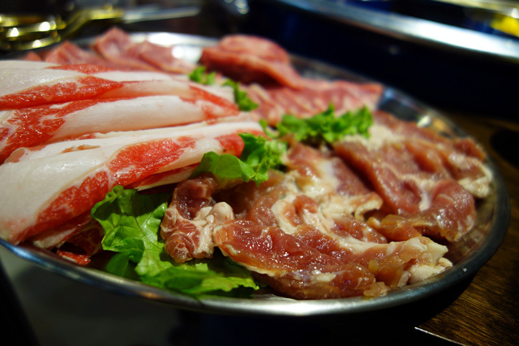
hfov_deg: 65.5
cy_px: 173
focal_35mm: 28
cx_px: 260
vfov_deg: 46.4
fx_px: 404
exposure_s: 1/30
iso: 160
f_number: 1.8
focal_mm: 10.4
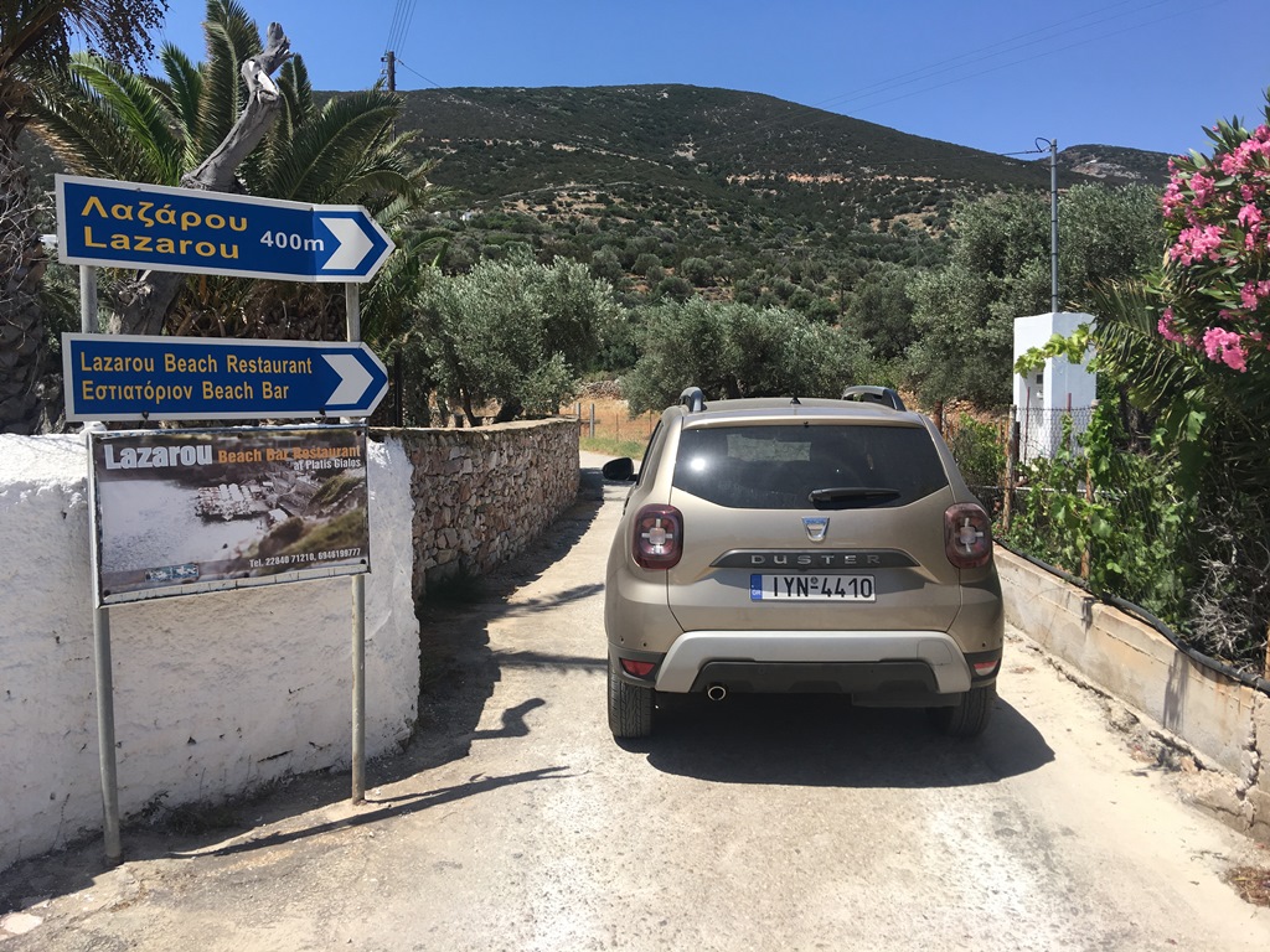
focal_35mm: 29
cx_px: 635
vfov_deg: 48.2
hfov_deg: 61.7
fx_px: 1064
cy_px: 476
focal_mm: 4.15
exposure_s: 1/1570
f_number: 2.2
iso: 25
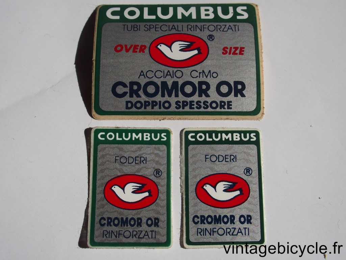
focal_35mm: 42
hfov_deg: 44.8
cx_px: 173
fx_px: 420
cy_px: 130
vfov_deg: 34.3
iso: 100
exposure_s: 1/800
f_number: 5.6
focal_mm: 9
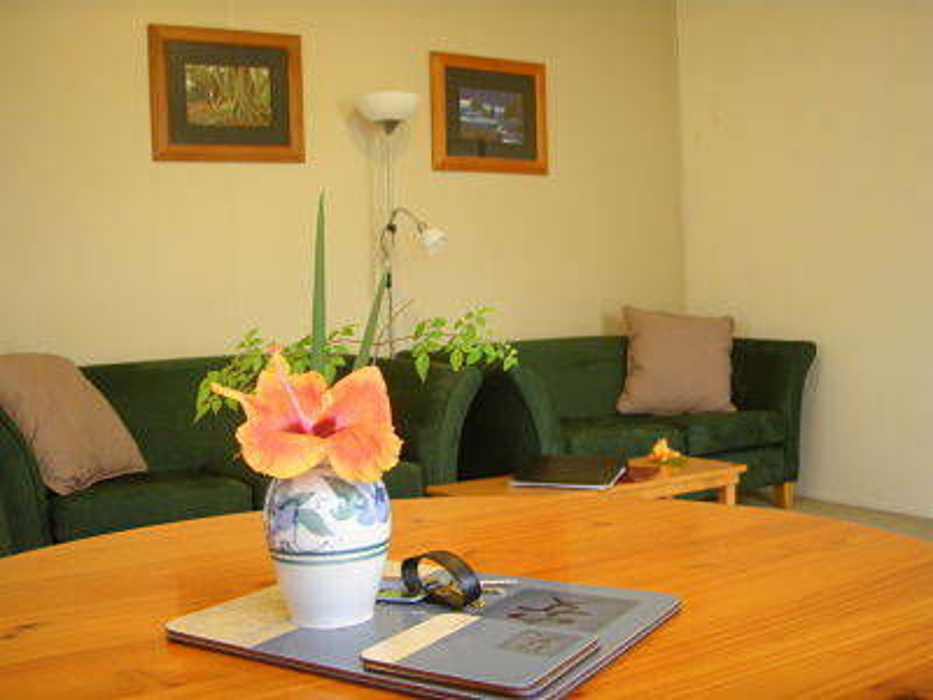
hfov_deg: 49.0
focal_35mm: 38
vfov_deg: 37.7
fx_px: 1024
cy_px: 350
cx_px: 466
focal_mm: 6.7
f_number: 3.5
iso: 160
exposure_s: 1/8
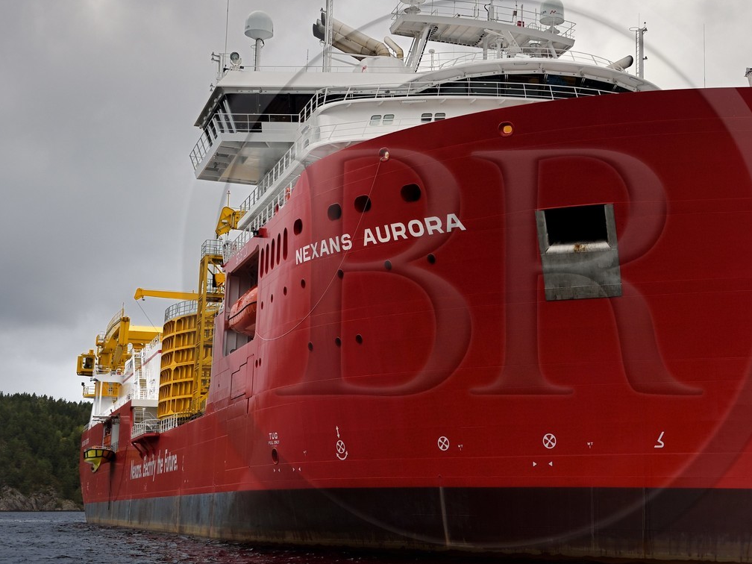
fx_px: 1260
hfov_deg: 33.0
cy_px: 273
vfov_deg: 25.2
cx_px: 487
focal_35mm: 58
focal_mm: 38
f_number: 7.1
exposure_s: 1/500
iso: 200
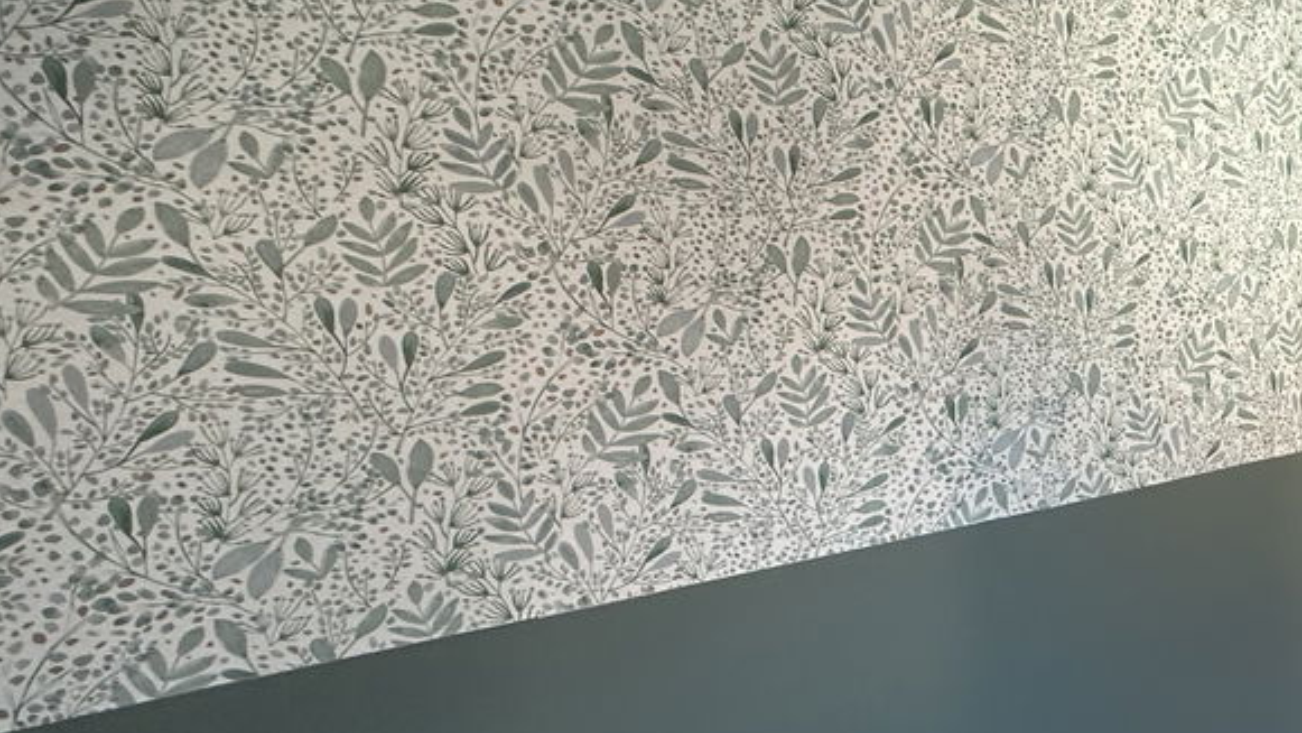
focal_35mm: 42
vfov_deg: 28.4
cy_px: 390
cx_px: 1571
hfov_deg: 36.8
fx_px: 1450
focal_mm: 2.22
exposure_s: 1/99
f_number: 2.2
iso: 160
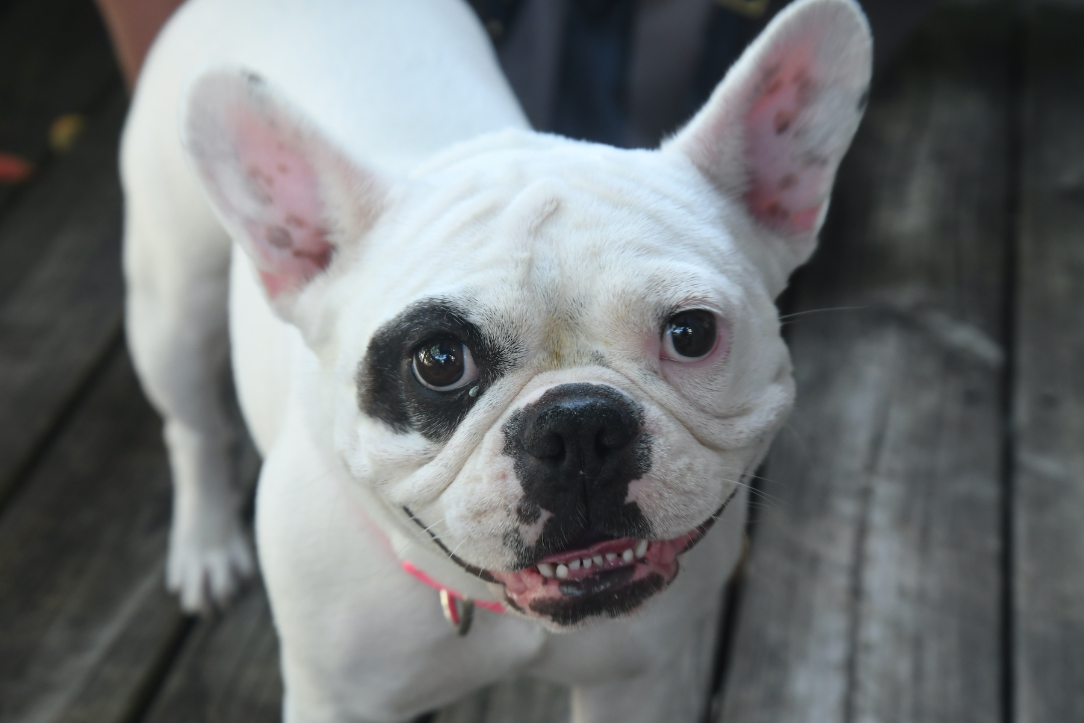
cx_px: 542
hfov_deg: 26.0
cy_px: 362
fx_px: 2348
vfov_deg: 17.5
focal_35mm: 78
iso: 800
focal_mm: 52
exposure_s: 1/125
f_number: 5.6
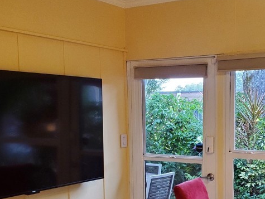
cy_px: 153
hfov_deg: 33.6
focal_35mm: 56
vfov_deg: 25.8
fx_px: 429
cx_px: 202
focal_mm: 4.3
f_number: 2.4
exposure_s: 1/120
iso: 250
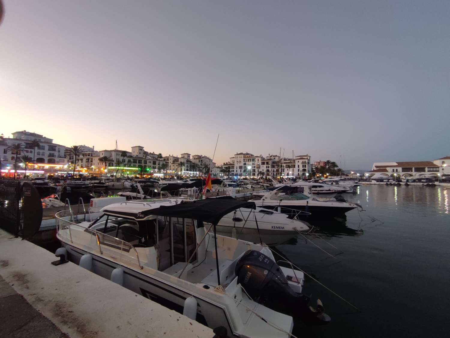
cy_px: 169
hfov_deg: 94.5
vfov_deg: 78.1
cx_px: 225
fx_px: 208
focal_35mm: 16
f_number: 2.2
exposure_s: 1/33
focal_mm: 1.65
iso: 299
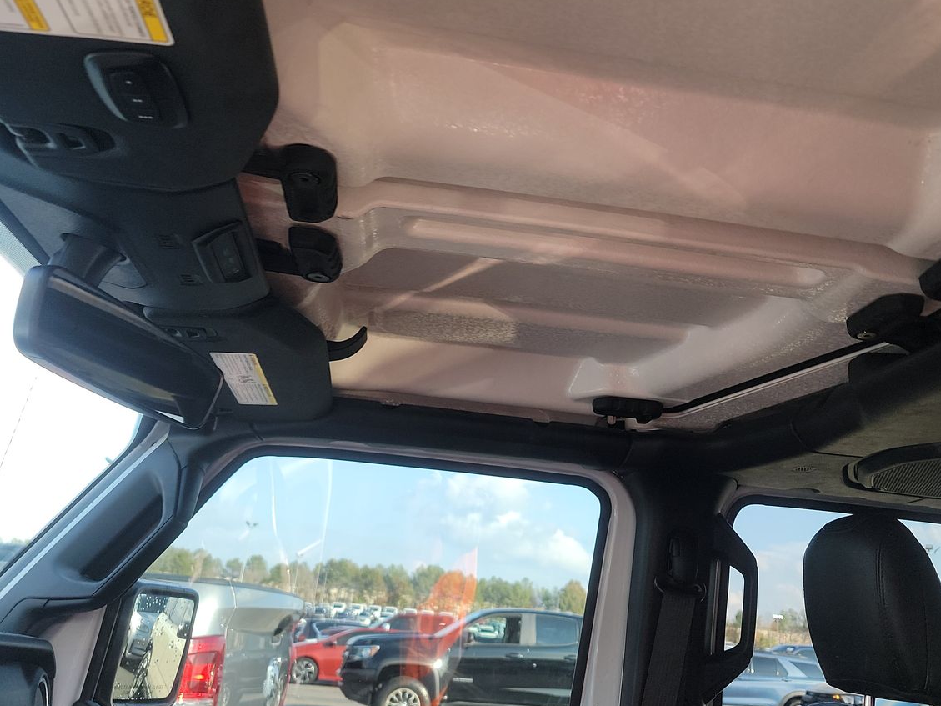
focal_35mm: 34
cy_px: 329
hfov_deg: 53.6
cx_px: 559
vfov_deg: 41.8
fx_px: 924
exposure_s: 1/119
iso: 63
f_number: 1.8
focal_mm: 6.7
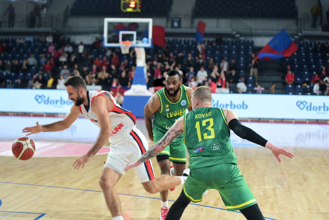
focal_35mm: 70
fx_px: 640
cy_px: 110
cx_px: 164
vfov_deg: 19.5
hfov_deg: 28.8
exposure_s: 1/1000
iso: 1600
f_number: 2.8
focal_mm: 70
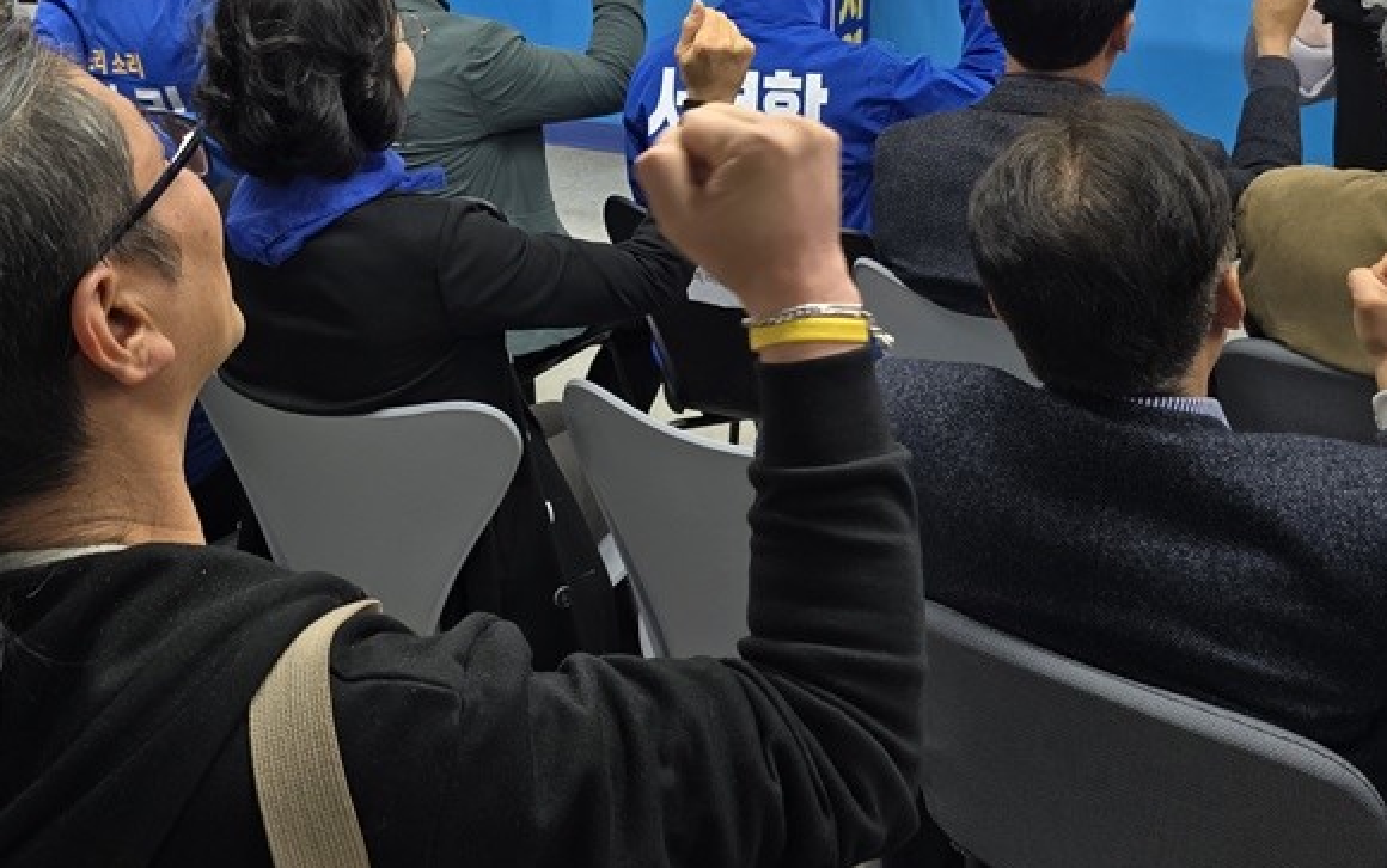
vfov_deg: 30.0
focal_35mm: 42
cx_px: 583
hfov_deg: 47.0
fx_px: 1588
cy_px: 206
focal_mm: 6.3
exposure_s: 1/120
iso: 160
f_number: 1.7
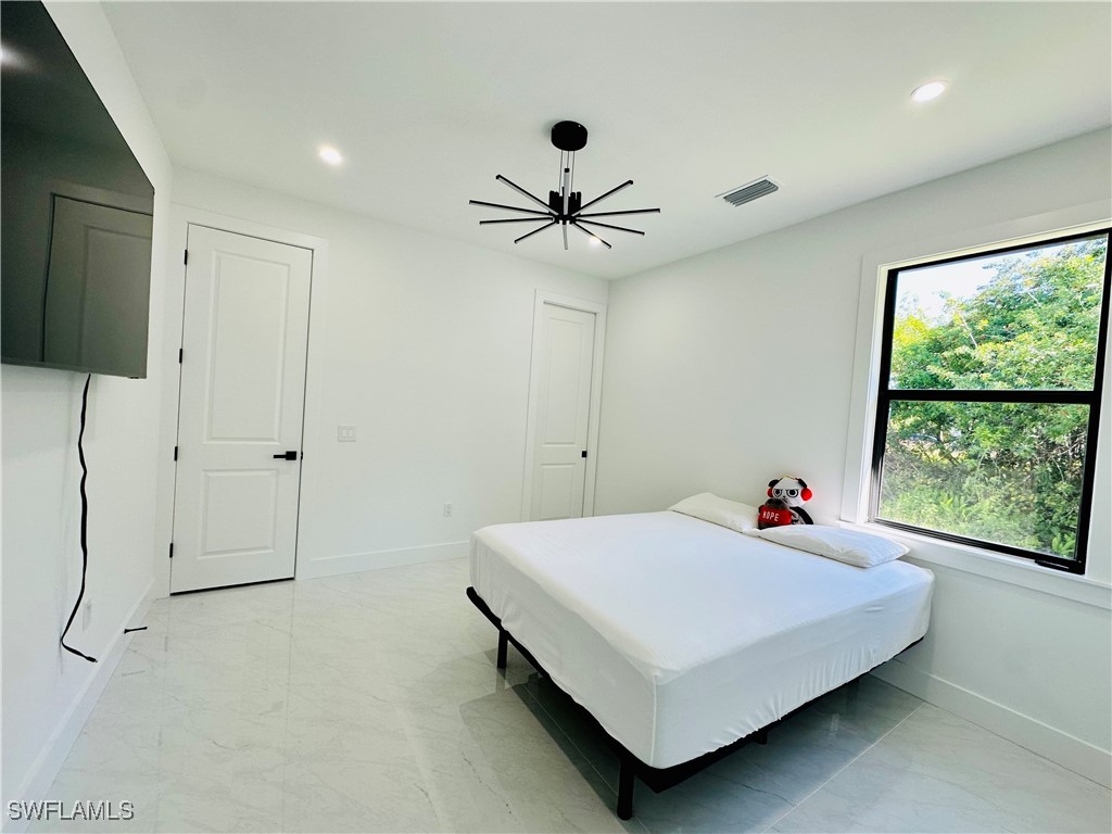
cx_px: 556
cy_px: 417
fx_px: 450
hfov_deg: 102.1
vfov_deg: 85.7
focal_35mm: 14
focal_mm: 2.22
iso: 80
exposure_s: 1/120
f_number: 2.2
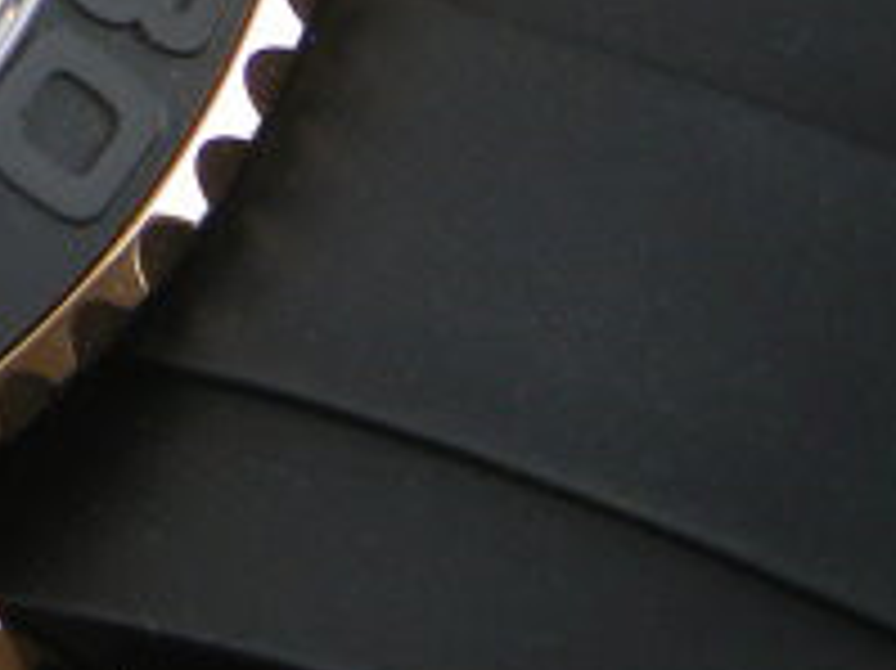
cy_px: -180
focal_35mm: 594
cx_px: -657
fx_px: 15366
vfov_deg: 2.5
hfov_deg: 3.3
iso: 100
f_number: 3.9
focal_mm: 37.7
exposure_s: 1/6.2
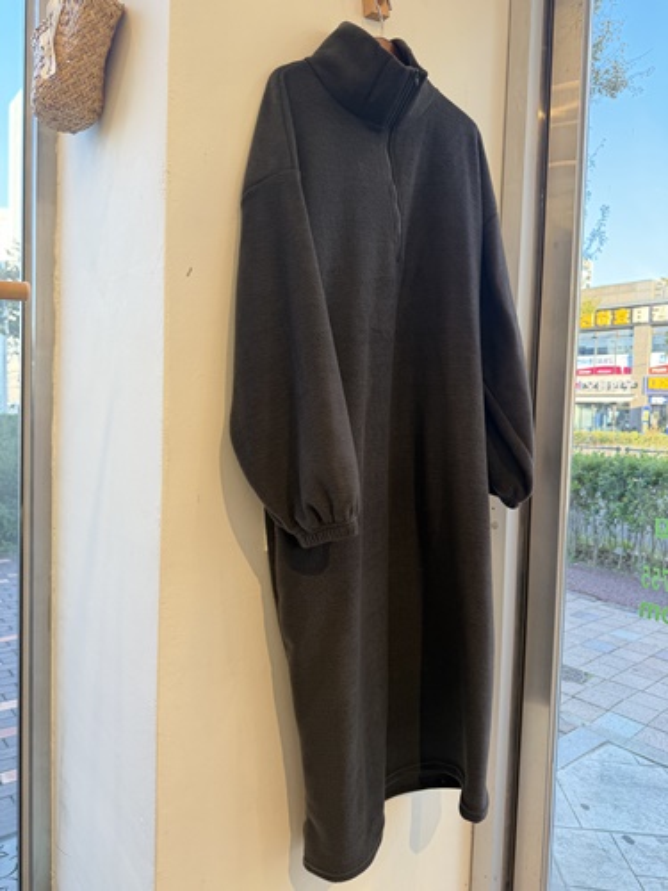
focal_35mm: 24
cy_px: 446
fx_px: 618
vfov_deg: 71.6
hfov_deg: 56.8
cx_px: 334
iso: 64
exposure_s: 1/120
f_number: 1.78
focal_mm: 6.76
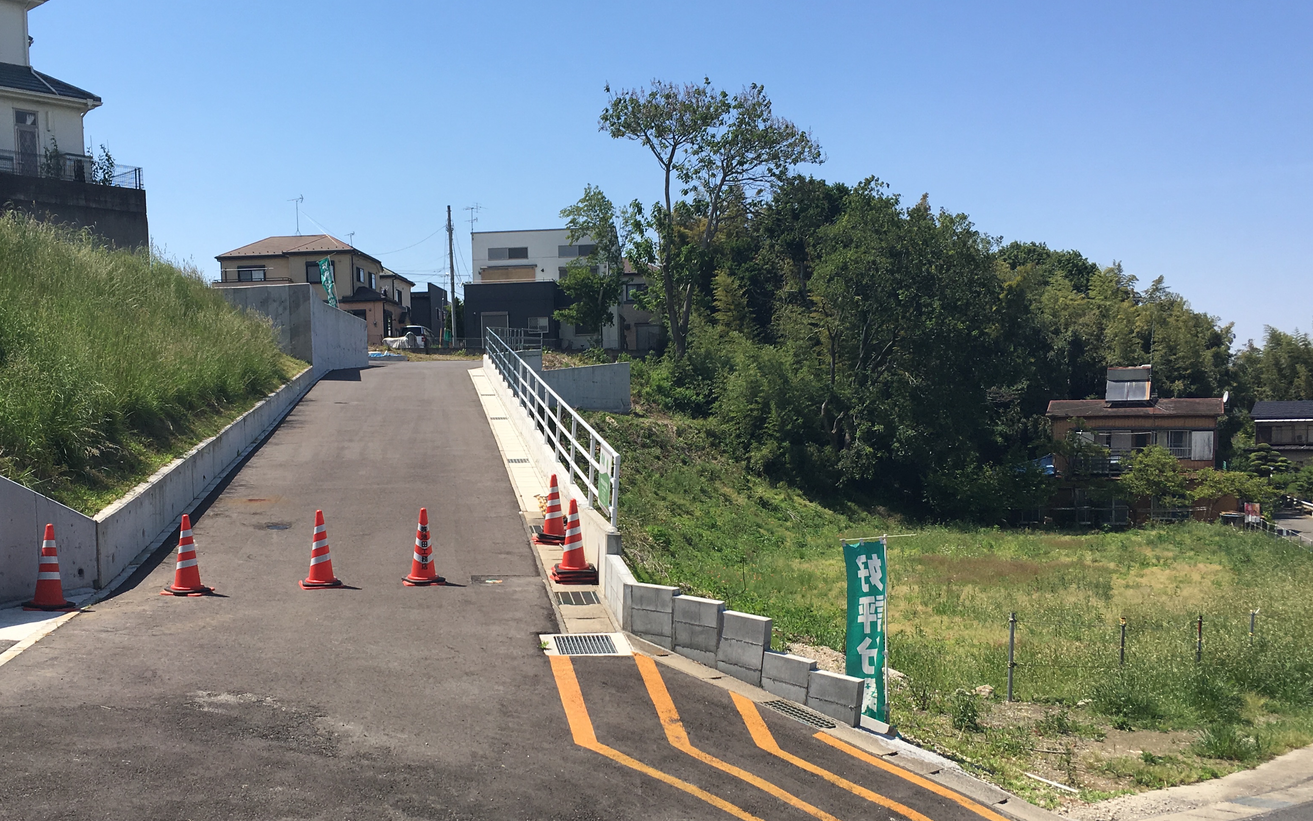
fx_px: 1431
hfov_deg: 49.1
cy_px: 534
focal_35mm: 40
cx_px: 551
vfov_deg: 31.8
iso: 25
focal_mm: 4.15
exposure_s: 1/1603
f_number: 2.2
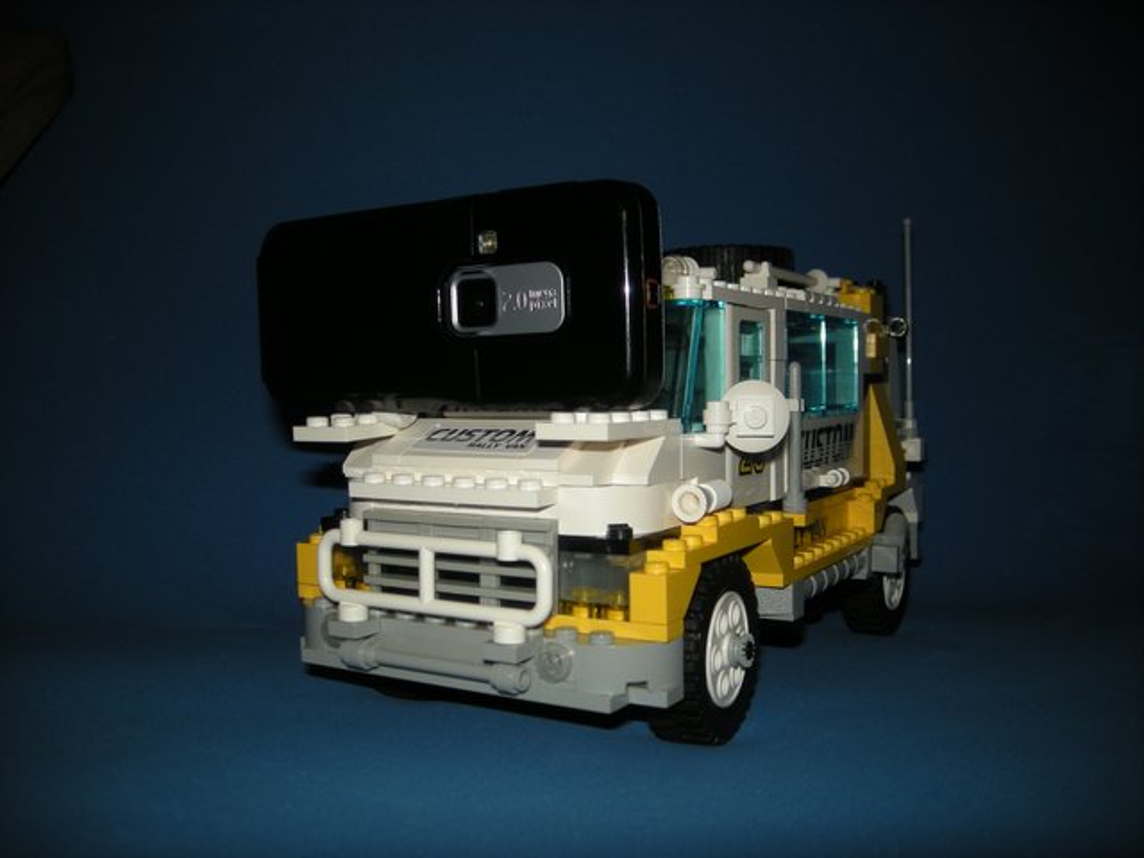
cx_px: 572
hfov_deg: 52.6
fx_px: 1157
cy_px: 429
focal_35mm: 35
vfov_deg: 40.7
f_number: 5.7
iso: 64
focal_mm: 5.7
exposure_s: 1/60
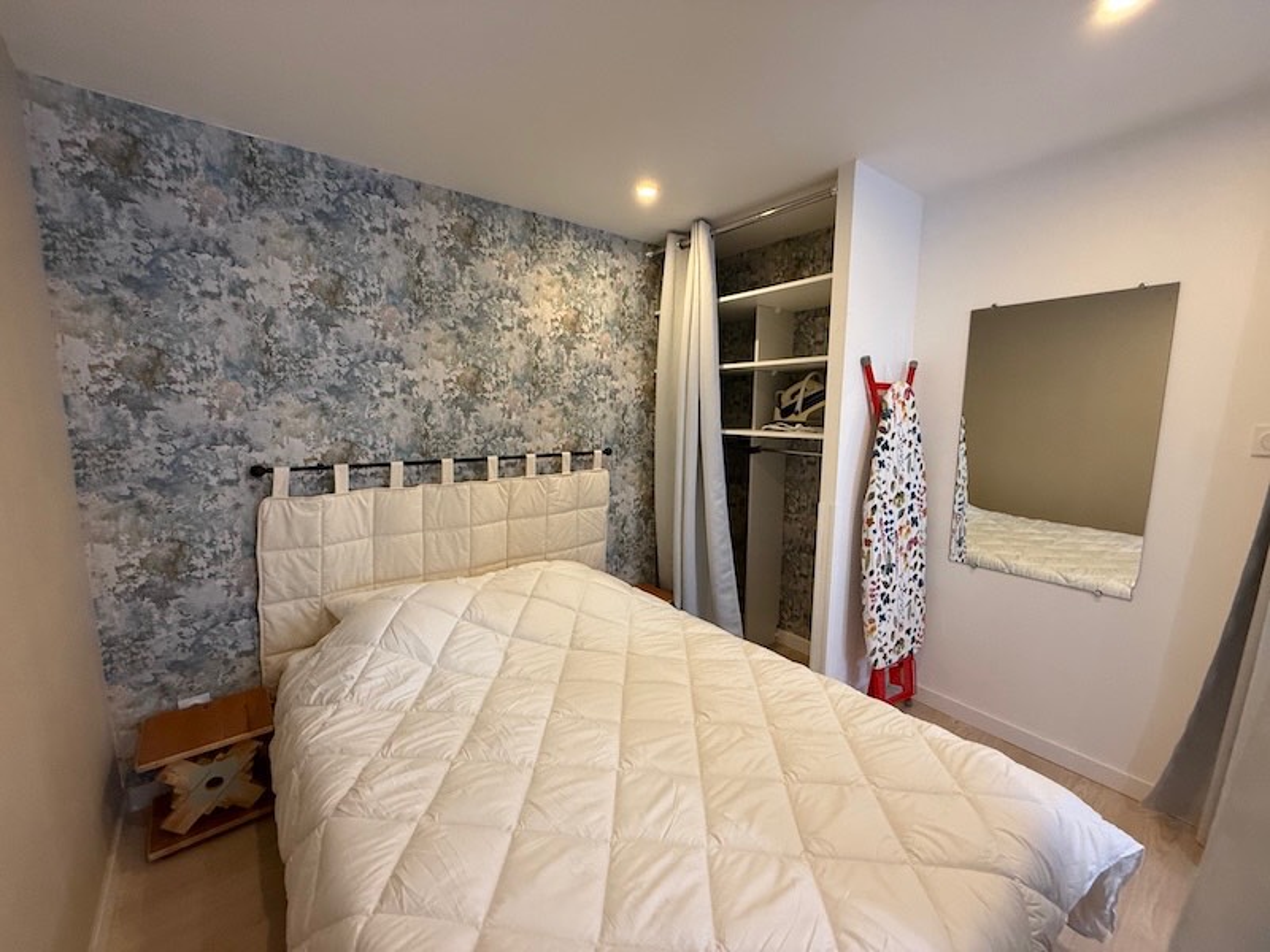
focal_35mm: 14
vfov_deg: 85.7
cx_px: 635
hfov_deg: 102.1
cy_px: 476
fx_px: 514
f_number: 2.2
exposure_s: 1/50
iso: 320
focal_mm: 2.22
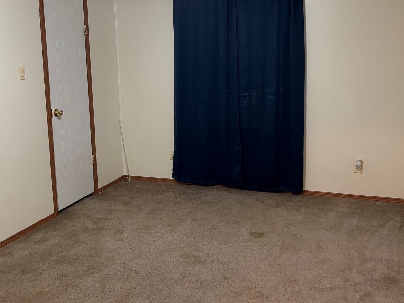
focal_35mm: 40
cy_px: 127
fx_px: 467
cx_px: 208
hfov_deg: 46.8
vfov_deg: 35.9
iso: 320
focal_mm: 5.96
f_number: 1.6
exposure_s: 1/60
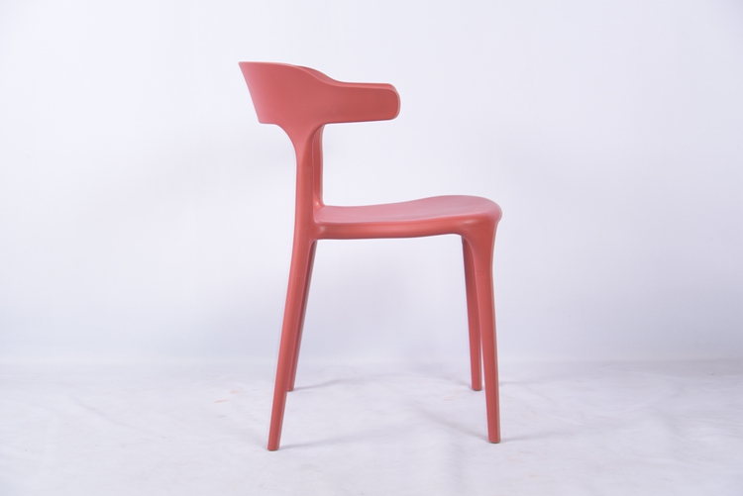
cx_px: 372
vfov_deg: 24.7
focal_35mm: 55
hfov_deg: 36.2
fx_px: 1136
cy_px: 248
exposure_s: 1/8
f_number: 4.2
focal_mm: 55
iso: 125
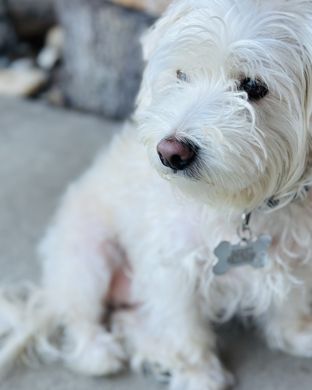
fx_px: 635
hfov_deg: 27.6
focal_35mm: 55
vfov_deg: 34.1
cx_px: 169
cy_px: 207
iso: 80
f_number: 1.78
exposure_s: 1/225
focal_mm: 6.86
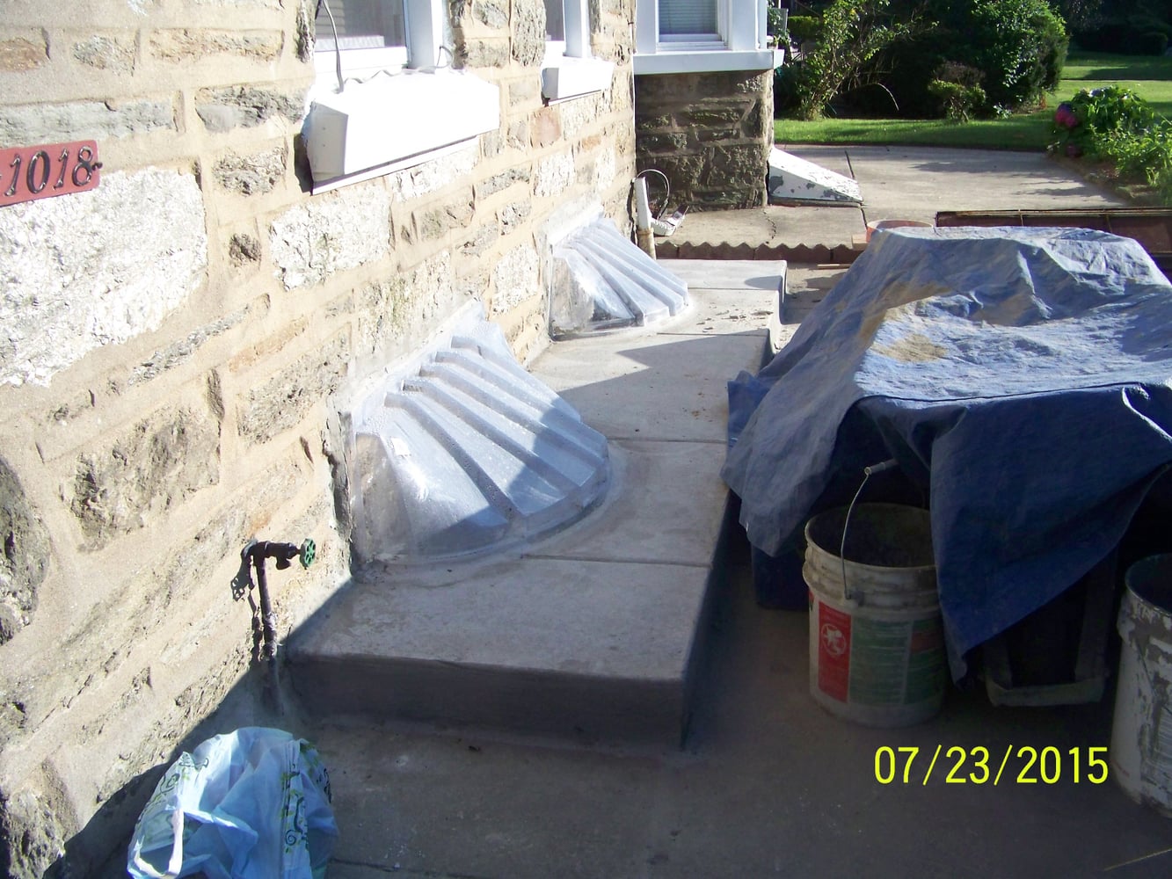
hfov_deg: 51.4
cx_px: 586
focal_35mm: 36
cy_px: 440
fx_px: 1219
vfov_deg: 39.7
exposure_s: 1/1250
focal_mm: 5.85
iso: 200
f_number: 4
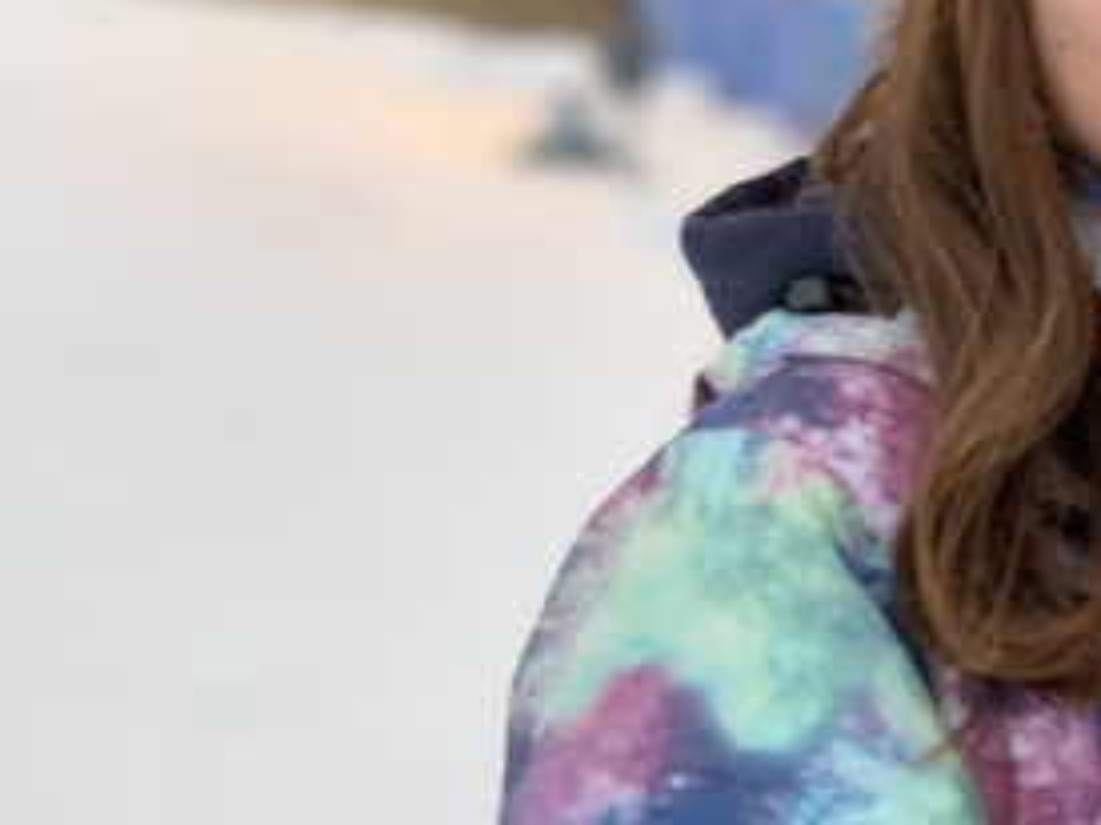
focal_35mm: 104
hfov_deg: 18.7
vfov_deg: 14.2
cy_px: 240
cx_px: 909
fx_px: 3306
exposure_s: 1/100
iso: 100
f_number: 2.4
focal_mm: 6
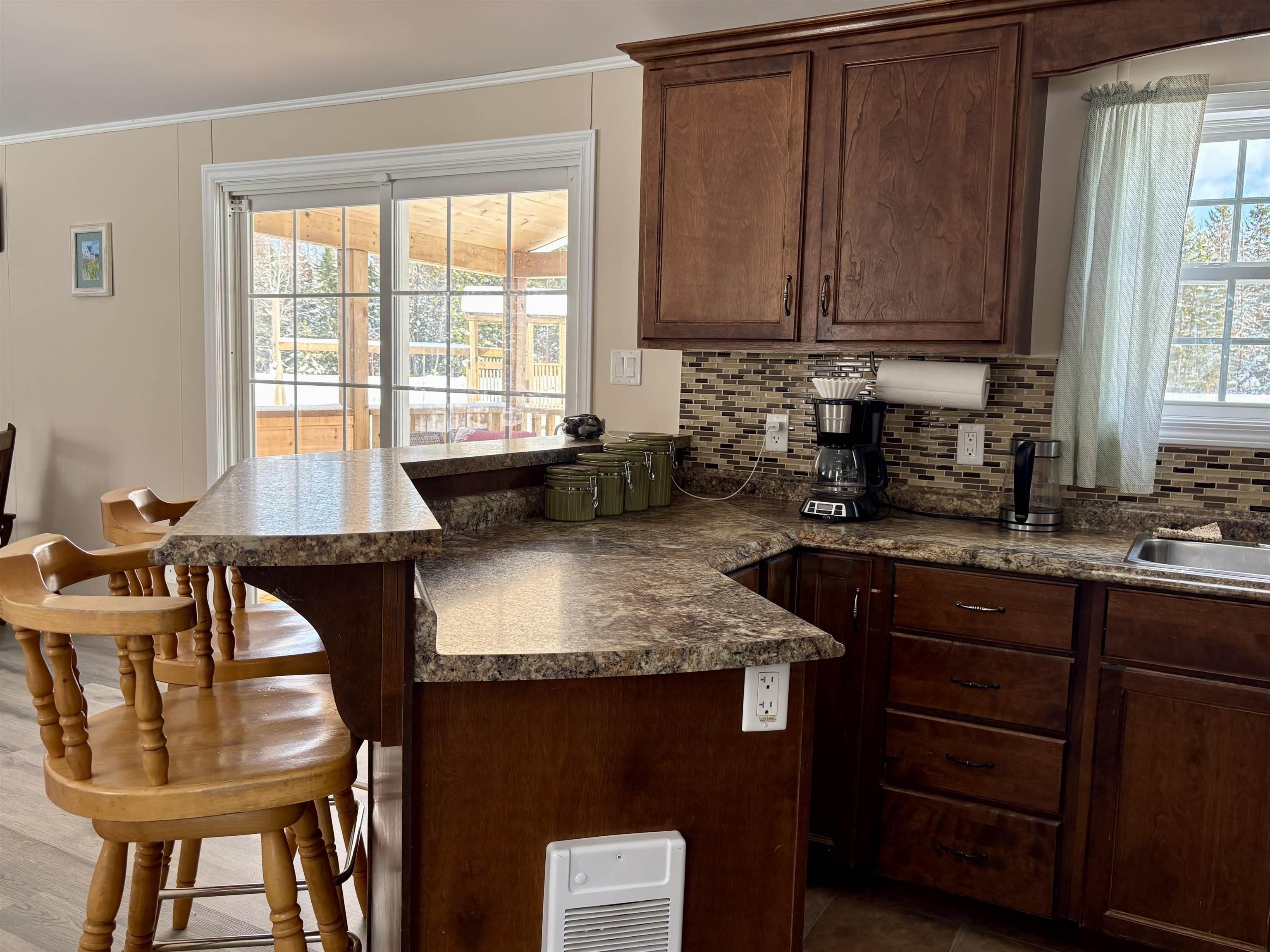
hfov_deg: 67.3
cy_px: 476
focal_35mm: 26
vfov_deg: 53.1
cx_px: 635
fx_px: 954
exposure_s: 1/241
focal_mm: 5.96
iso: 80
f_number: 1.6
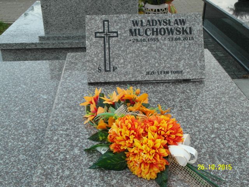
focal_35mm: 42
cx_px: 124
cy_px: 94
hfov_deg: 44.8
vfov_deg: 34.3
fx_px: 302
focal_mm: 9.1
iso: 100
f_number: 3.8
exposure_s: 1/60
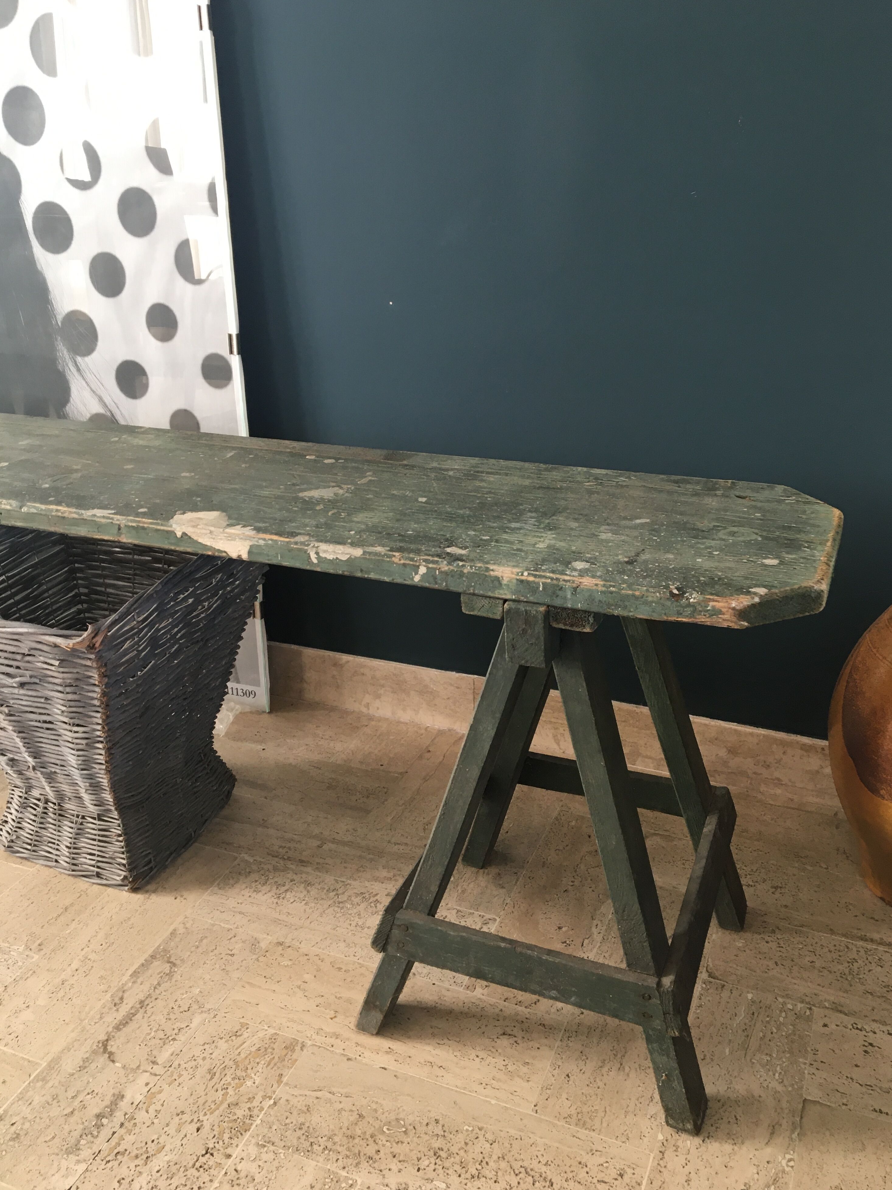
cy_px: 593
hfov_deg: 46.8
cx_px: 461
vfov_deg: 60.0
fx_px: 1031
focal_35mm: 30
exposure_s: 1/33
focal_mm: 4.15
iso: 80
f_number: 2.2
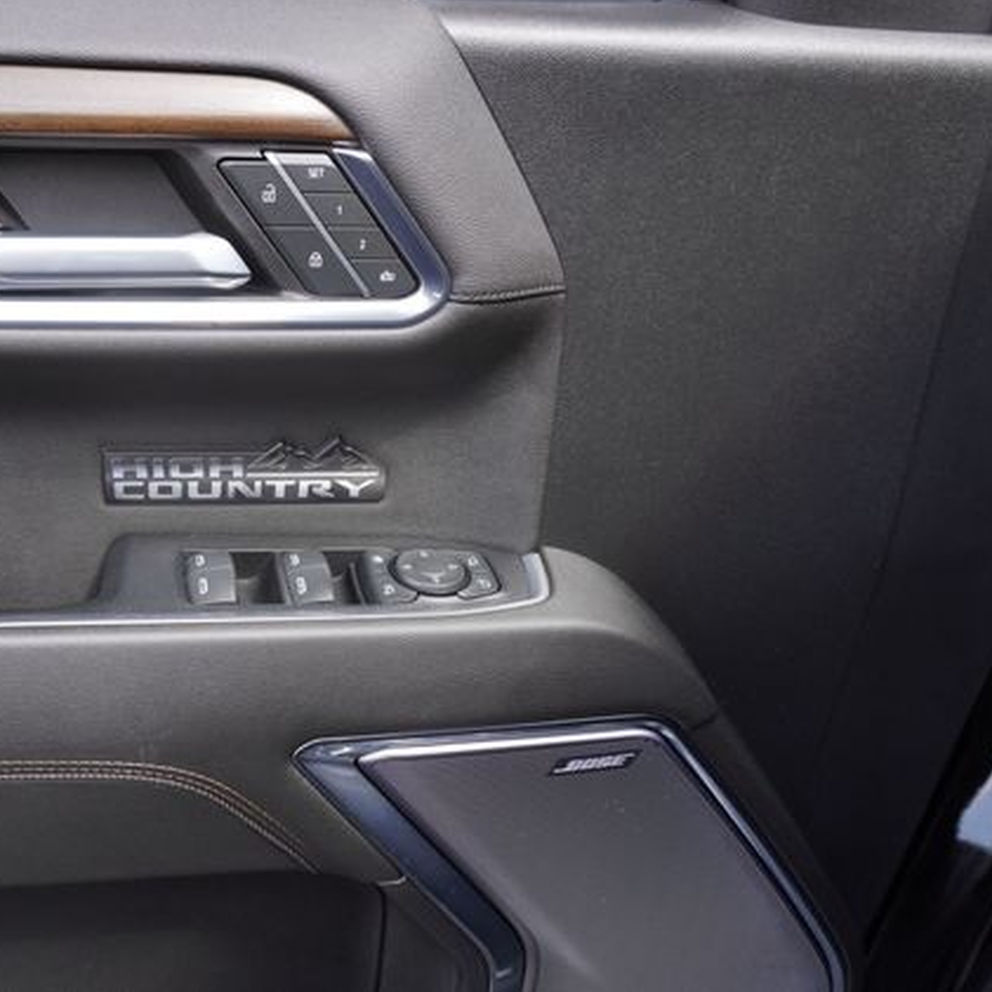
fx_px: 1005
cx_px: 247
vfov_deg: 52.5
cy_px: 492
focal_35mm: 31
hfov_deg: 50.4
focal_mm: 16
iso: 160
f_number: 5
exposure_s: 1/160
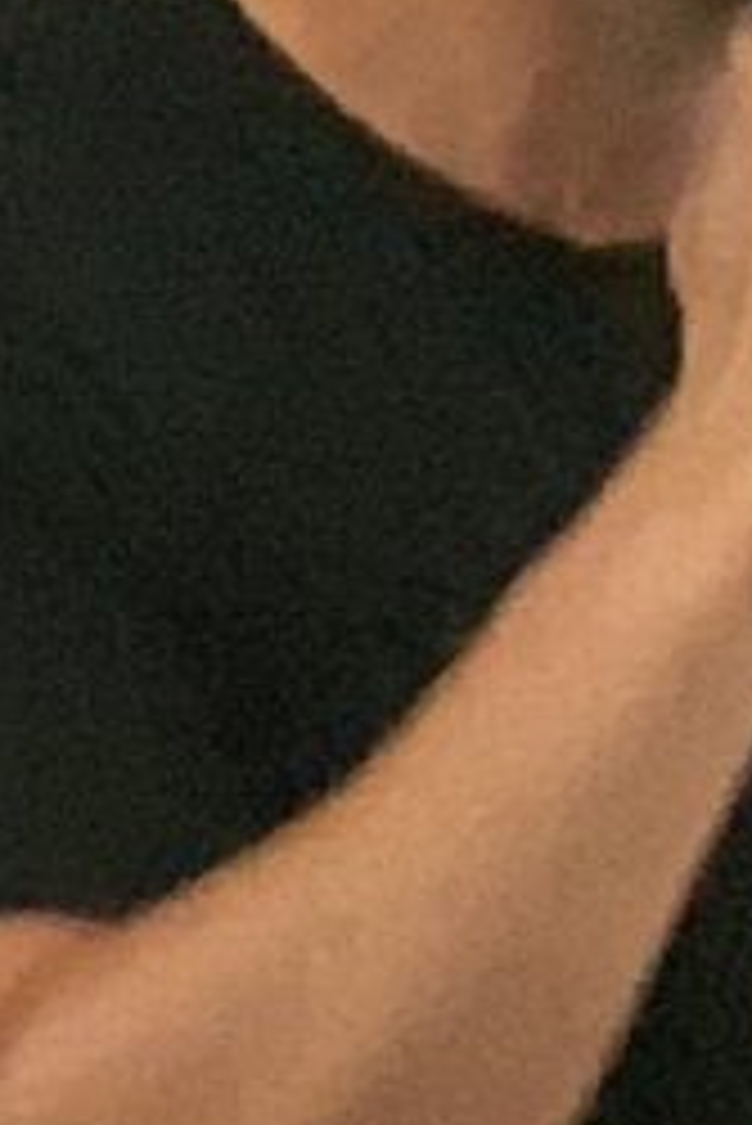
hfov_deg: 2.5
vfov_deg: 3.7
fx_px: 17333
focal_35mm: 554
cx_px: 815
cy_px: 756
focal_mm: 6
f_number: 2.4
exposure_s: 1/50
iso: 160
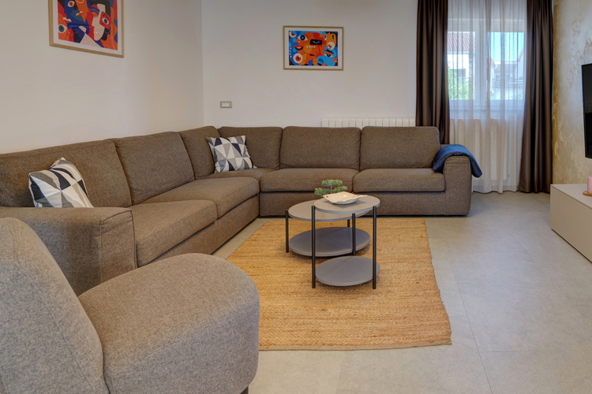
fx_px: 395
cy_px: 117
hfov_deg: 70.2
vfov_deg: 51.7
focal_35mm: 24
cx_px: 422
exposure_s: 1/25
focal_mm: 15
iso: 100
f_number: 4.1
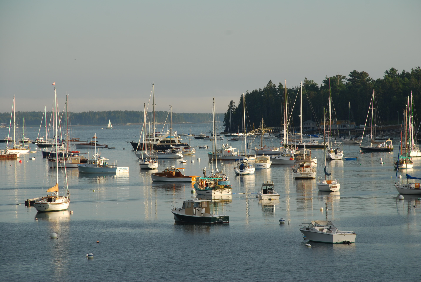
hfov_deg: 11.4
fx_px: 2108
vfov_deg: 7.7
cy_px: 141
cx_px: 210
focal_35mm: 180
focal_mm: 120
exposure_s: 1/125
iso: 125
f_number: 9
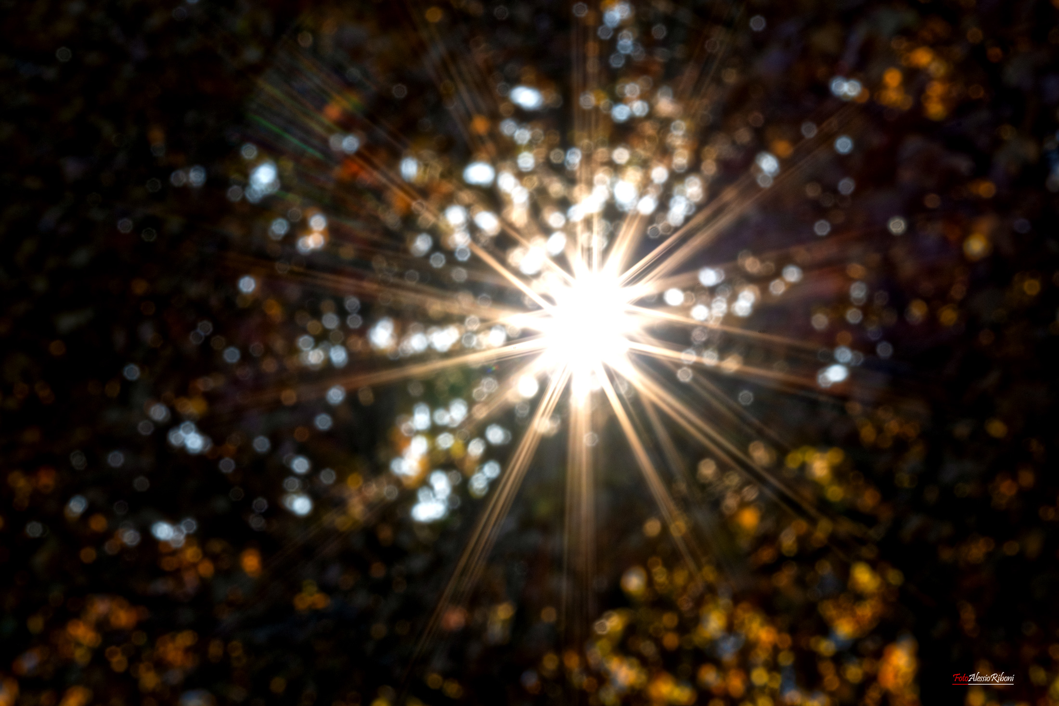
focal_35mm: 165
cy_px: 353
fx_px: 4854
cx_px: 530
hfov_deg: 12.5
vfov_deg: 8.3
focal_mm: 110
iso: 100
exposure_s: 1/13
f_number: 25
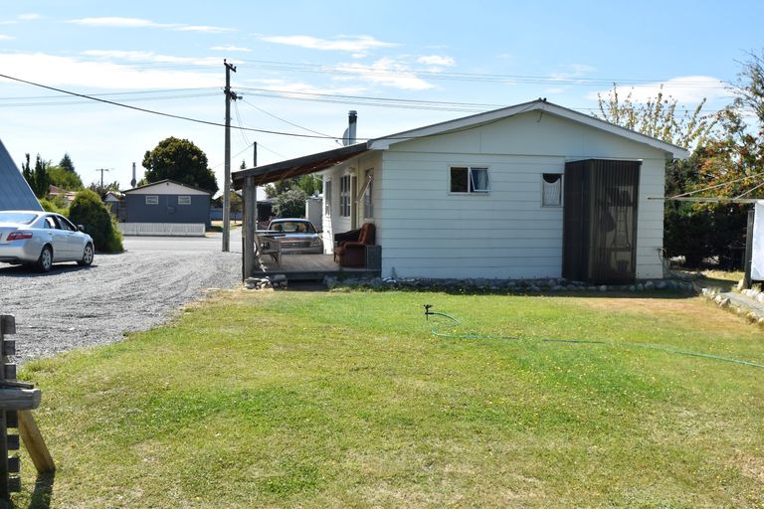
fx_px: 637
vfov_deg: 43.6
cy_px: 254
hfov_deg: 61.9
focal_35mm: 30
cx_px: 382
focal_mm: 20
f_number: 10
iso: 200
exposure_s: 1/400
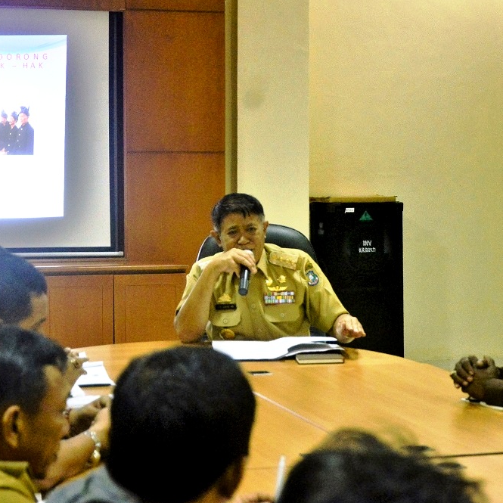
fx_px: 1545
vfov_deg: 18.5
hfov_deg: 18.5
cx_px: 306
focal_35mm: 94
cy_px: 255
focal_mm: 48
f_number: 4.8
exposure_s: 1/60
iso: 1100
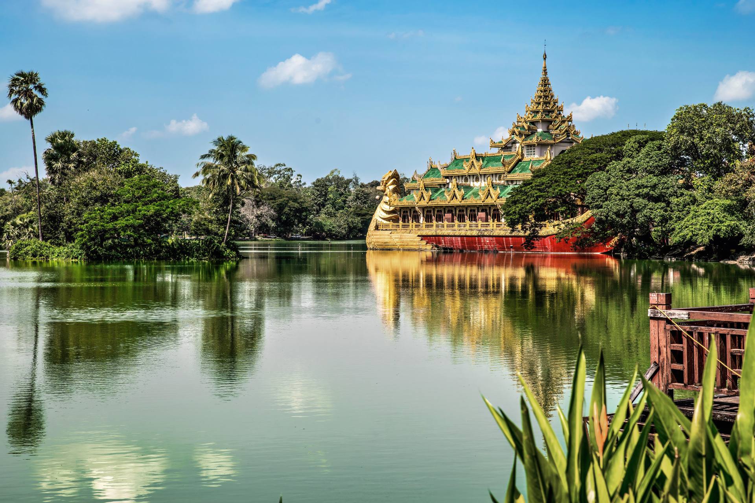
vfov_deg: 19.5
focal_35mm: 70
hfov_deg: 28.8
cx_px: 378
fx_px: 1468
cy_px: 252
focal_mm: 70
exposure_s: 1/125
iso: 100
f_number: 13
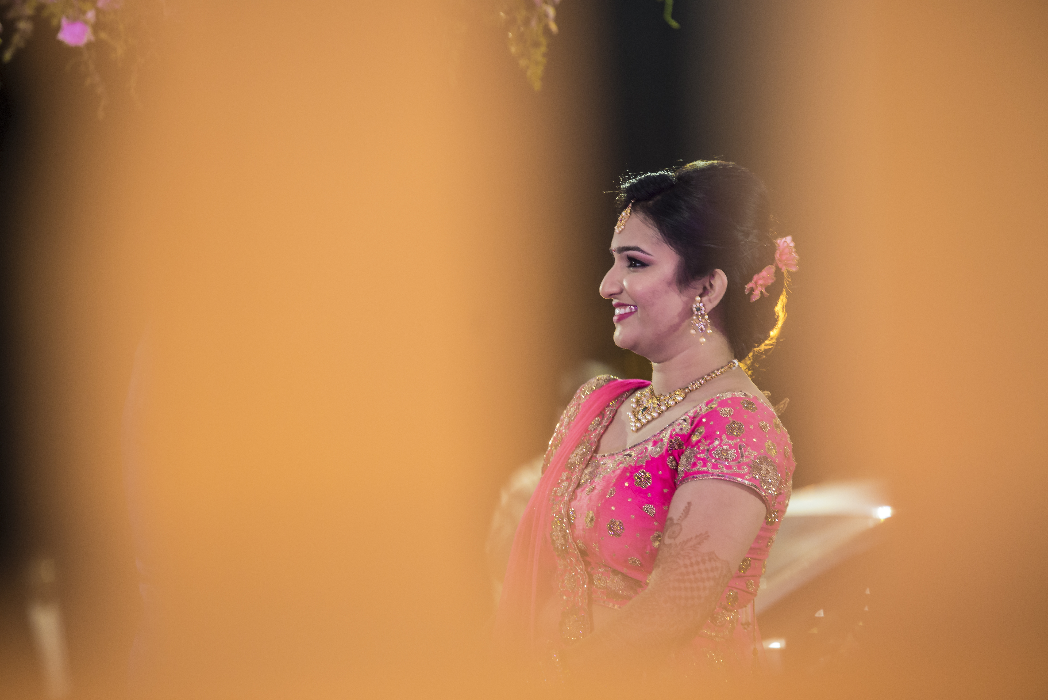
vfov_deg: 6.9
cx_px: 524
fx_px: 5824
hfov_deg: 10.3
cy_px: 350
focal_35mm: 200
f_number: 3.5
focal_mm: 200
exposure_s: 1/60
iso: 1600
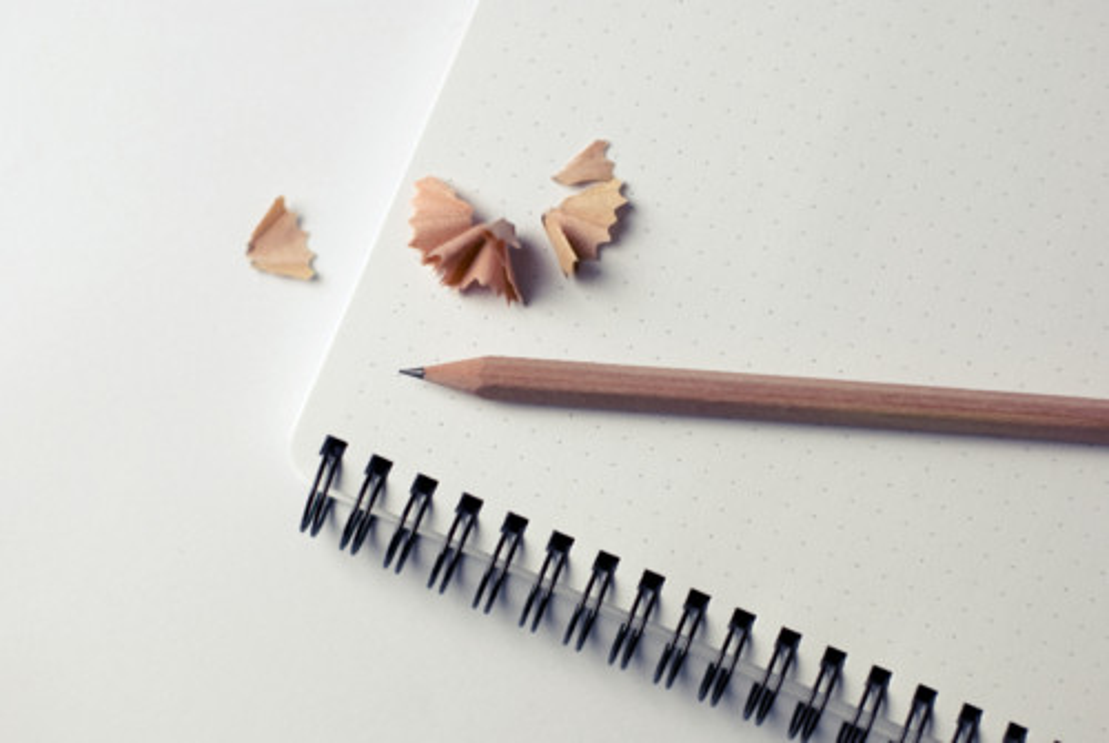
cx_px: 554
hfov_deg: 27.0
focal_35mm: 75
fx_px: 2314
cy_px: 372
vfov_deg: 18.2
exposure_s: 1/160
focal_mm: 50
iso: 200
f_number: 2.5
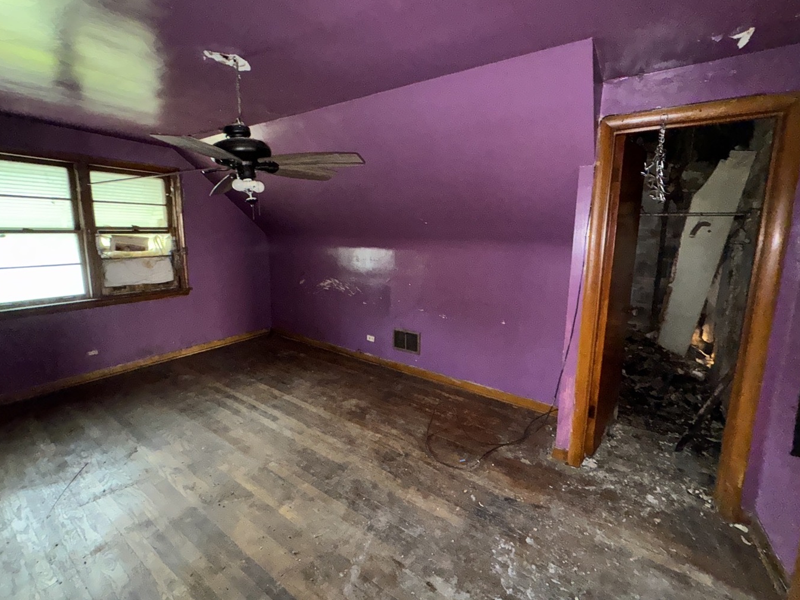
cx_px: 403
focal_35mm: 15
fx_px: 347
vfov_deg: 81.6
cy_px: 280
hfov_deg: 98.2
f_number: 2.2
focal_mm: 2.22
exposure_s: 1/26
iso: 800
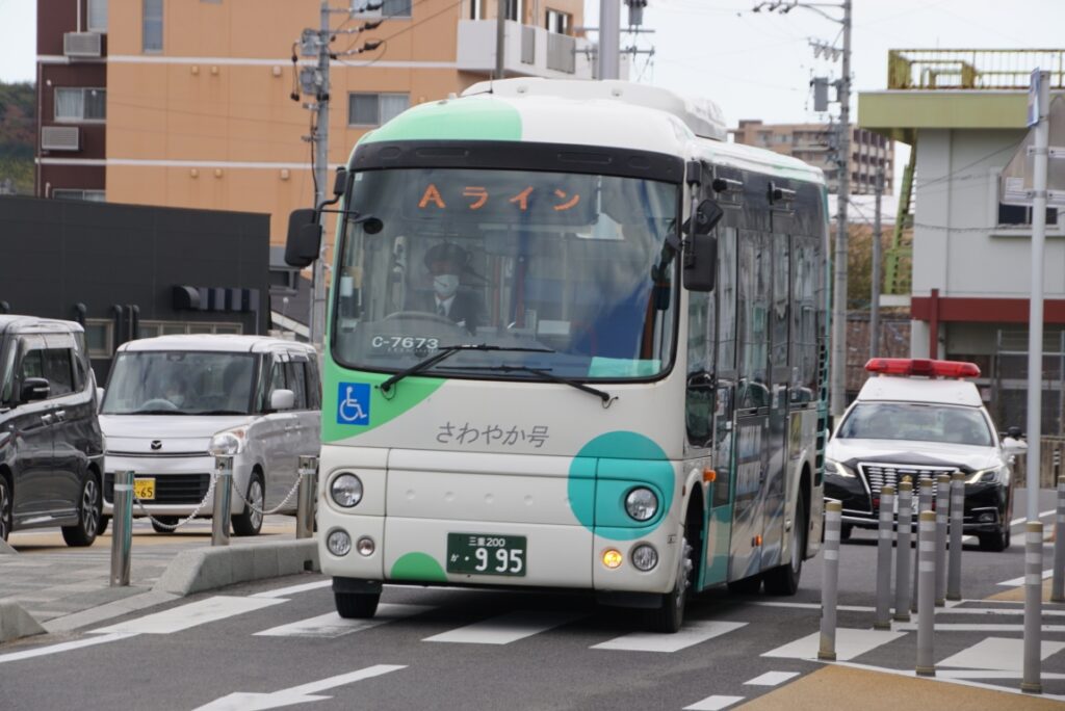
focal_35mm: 195
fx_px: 5772
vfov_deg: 7.1
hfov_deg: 10.5
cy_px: 356
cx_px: 532
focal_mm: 130
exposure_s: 1/60
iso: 100
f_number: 10
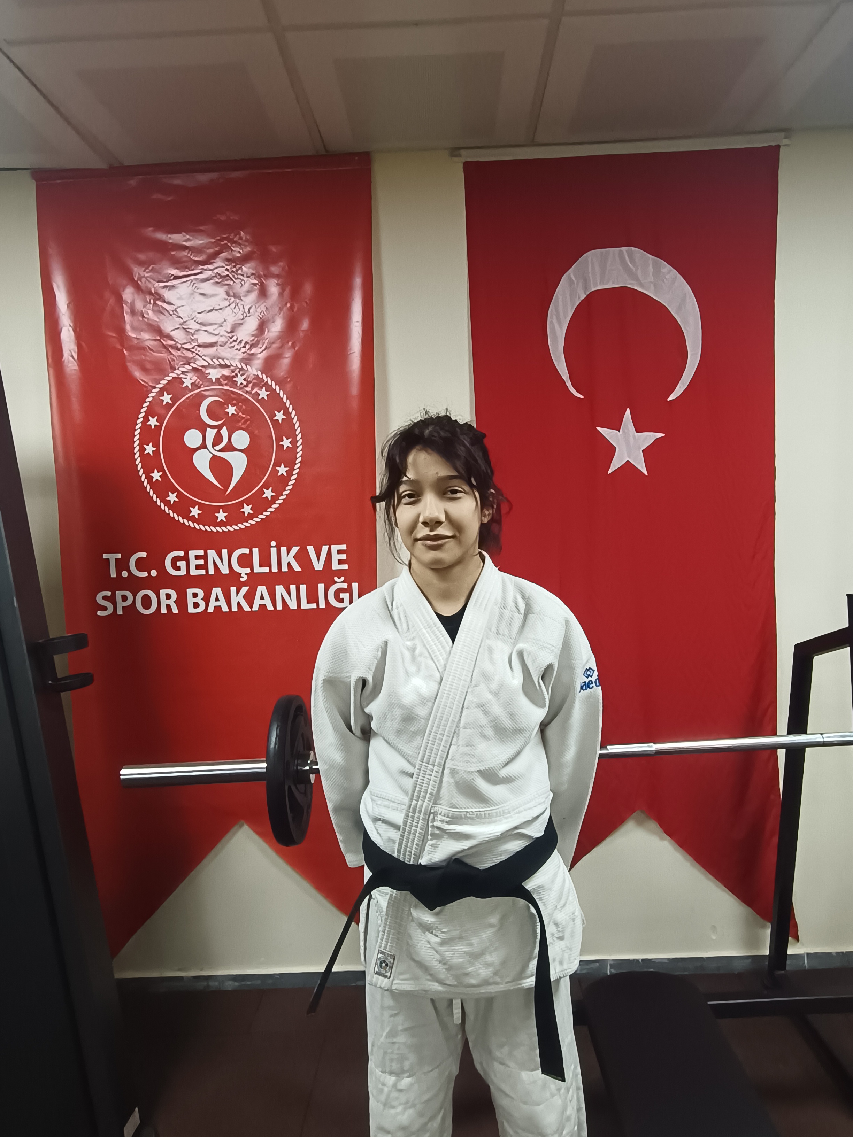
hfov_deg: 78.1
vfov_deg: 94.5
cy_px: 568
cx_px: 426
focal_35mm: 16
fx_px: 526
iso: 315
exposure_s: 1/50
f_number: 2.2
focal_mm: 1.66
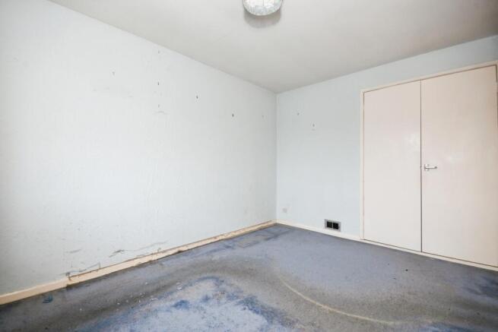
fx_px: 208
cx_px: 249
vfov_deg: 77.4
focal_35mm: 15
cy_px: 166
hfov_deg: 100.4
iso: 400
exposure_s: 1/30
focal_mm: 10
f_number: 8
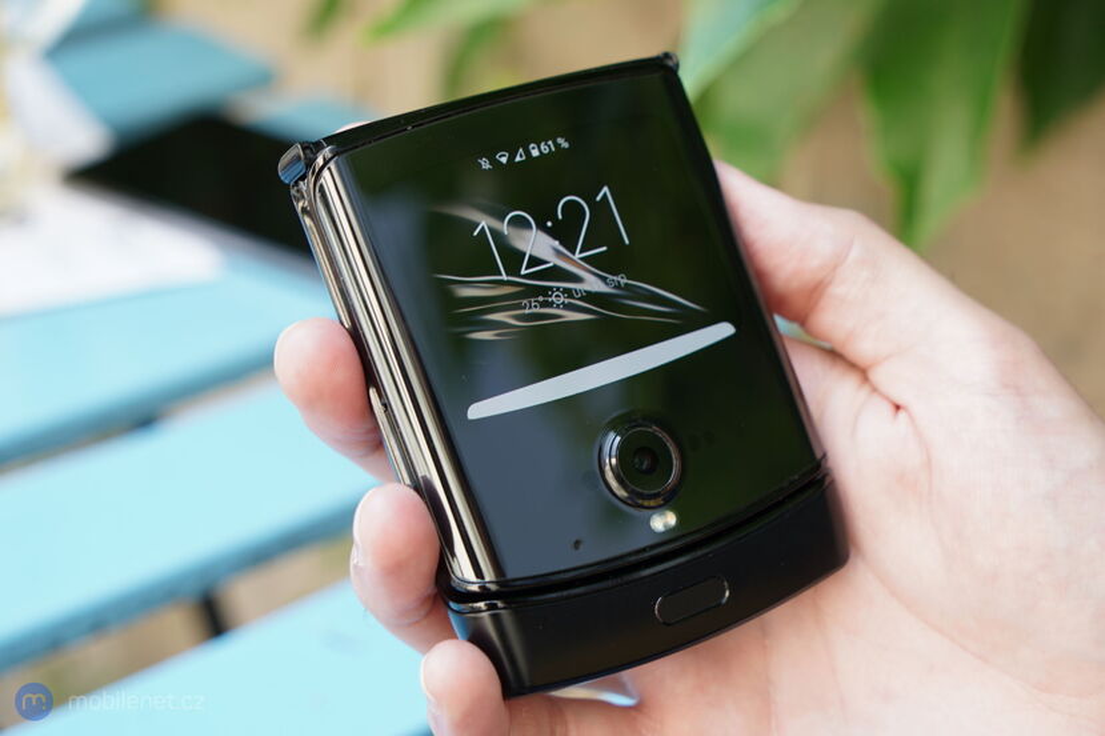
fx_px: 1657
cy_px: 368
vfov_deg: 25.0
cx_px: 552
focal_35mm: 54
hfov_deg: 36.9
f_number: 5
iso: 125
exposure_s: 1/60
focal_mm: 54
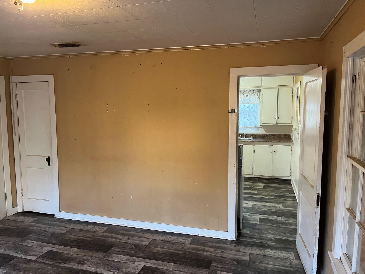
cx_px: 182
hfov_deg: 67.3
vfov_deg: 53.1
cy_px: 137
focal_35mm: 26
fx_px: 274
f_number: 1.6
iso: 250
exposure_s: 1/60
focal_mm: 5.1
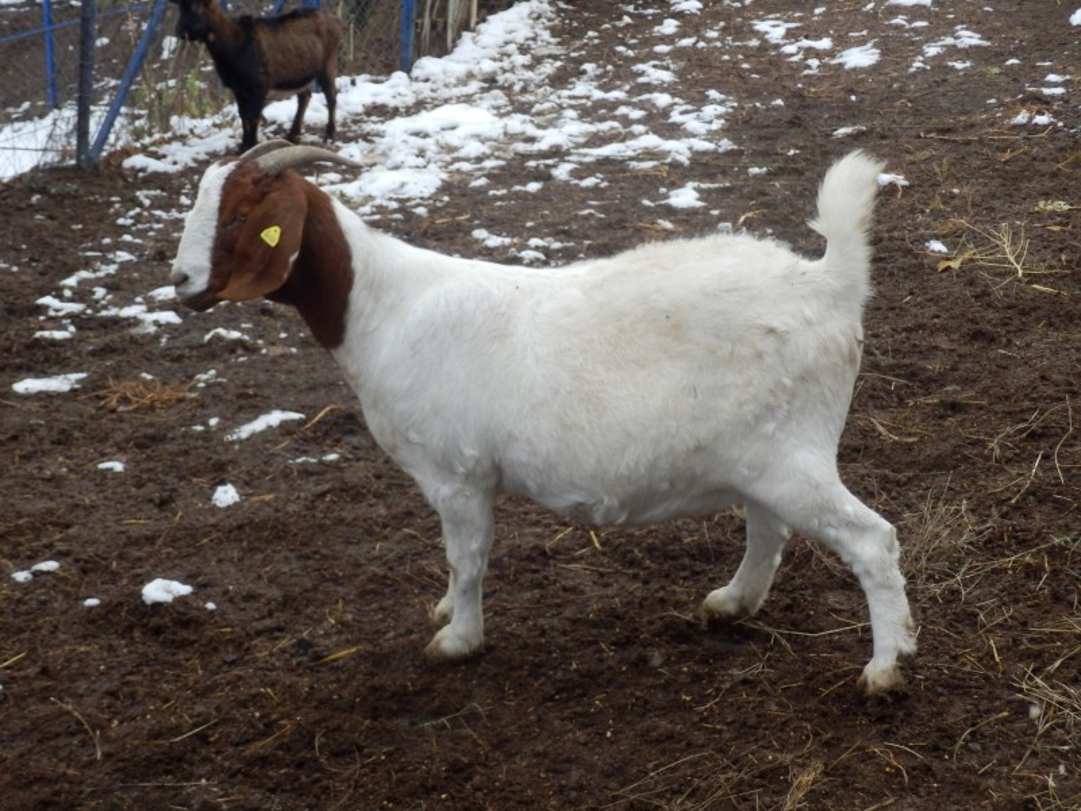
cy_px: 406
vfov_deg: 21.3
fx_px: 2155
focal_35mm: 69
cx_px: 540
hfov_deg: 28.2
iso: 125
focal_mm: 12.3
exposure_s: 1/80
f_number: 4.8
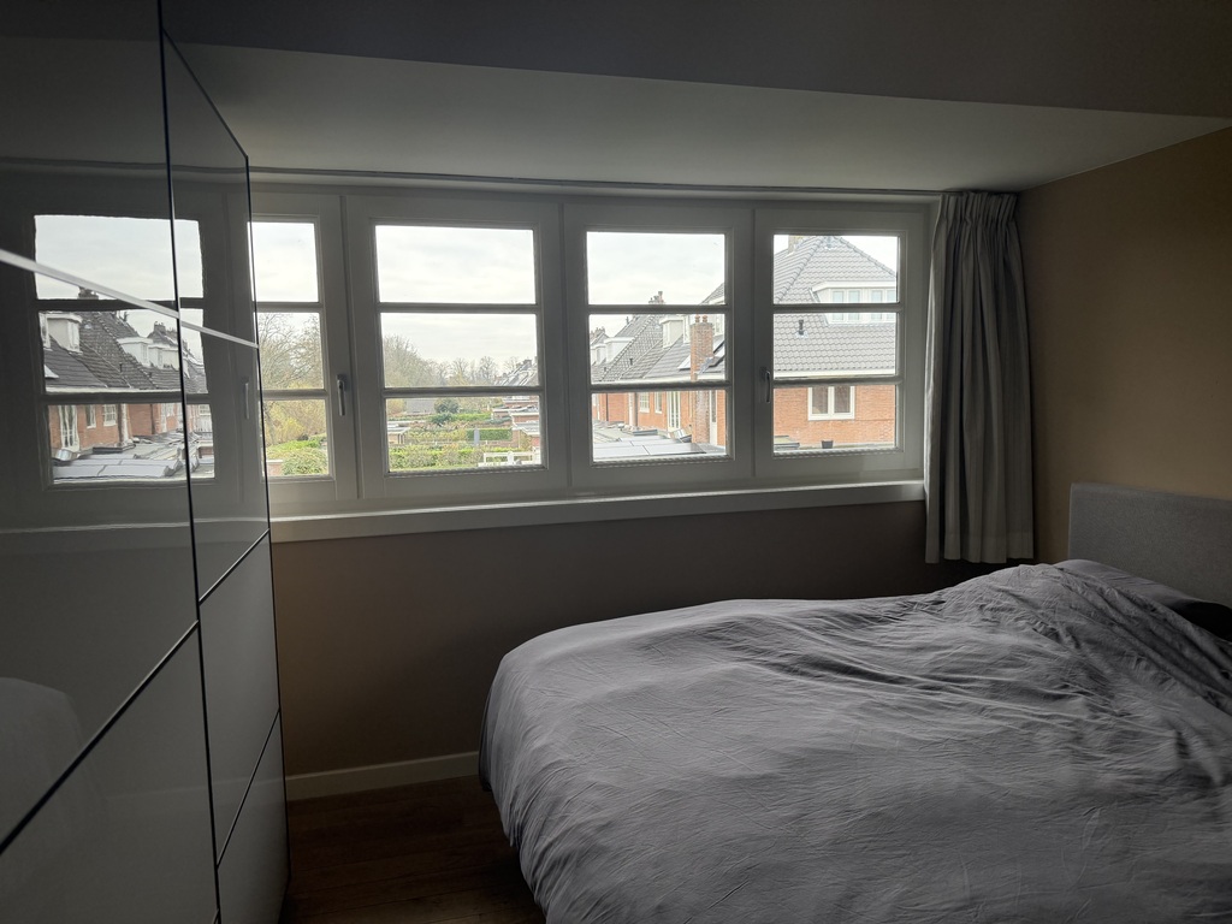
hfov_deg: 71.6
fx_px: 854
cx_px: 616
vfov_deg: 56.8
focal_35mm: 24
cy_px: 462
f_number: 1.78
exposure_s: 1/232
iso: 200
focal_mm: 6.76
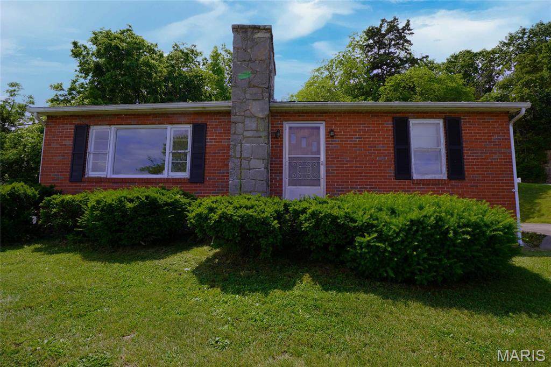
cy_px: 184
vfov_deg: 72.0
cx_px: 276
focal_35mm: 16
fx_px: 252
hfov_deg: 95.0
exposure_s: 1/125
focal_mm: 11
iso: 100
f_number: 8
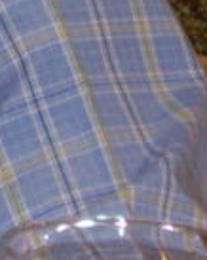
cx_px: -344
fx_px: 6009
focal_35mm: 782
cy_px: -298
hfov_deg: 2.0
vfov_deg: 2.5
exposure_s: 1/125
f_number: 5.2
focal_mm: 18.6
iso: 200
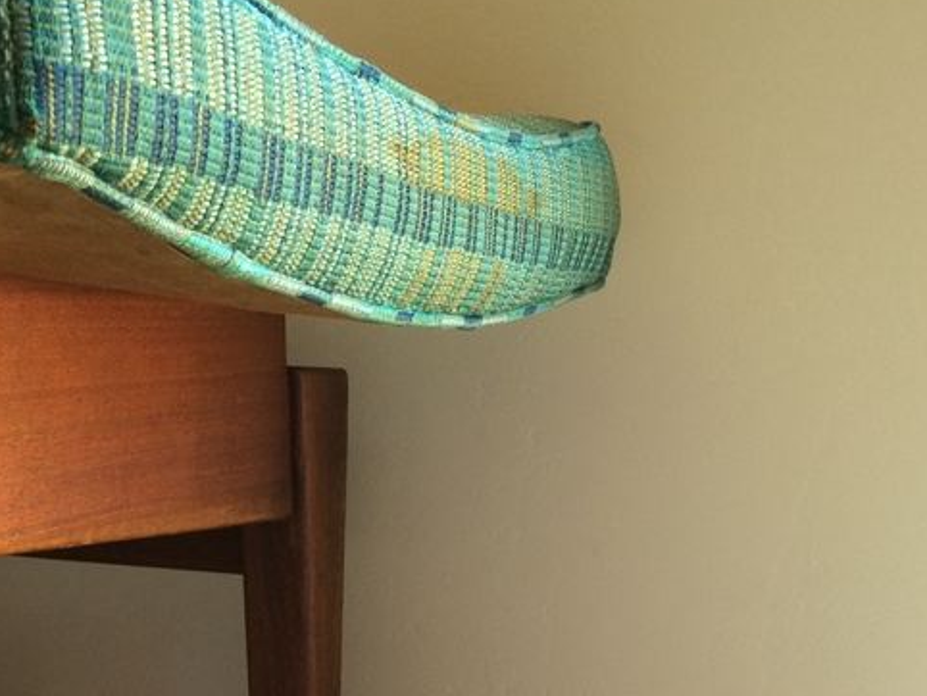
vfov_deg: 25.3
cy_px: 622
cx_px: 119
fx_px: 1500
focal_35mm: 56
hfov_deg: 32.8
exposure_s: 1/30
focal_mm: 4.12
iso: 100
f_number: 2.2
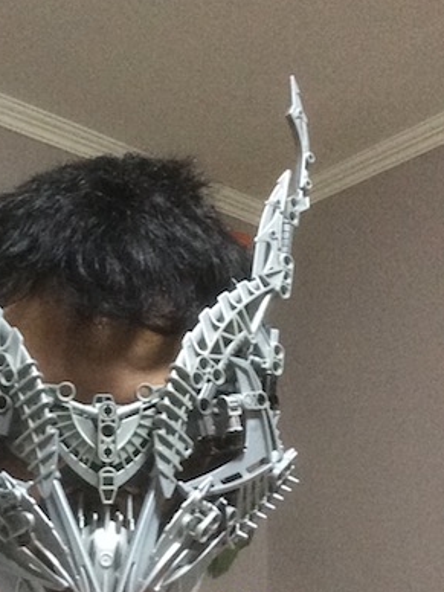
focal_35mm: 48
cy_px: 375
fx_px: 821
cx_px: 102
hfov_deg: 29.7
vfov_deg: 39.4
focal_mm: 2.15
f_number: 2.4
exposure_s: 1/15
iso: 500
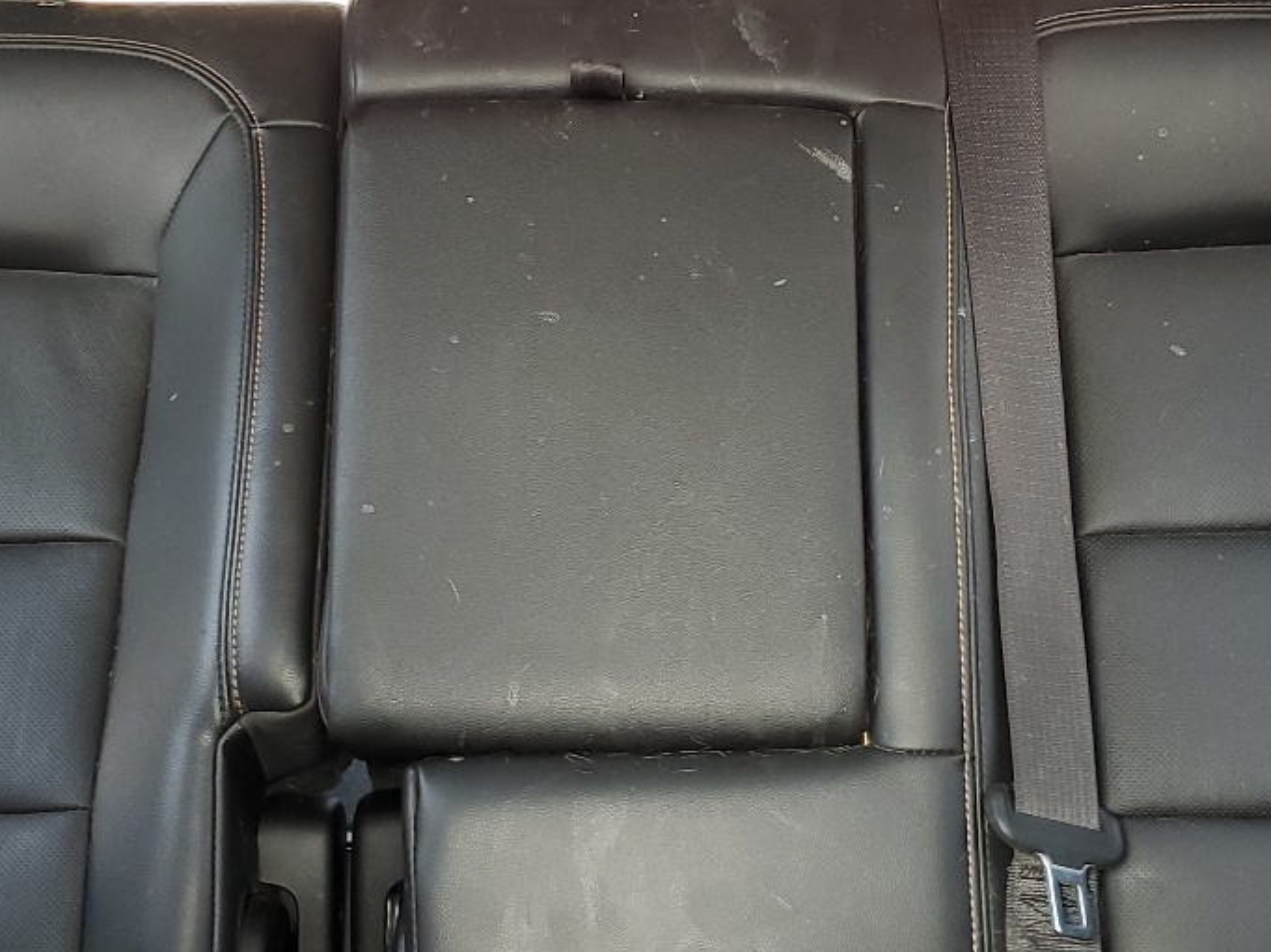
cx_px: 703
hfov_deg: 31.7
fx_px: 2239
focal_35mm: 61
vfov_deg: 23.9
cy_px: 639
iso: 62
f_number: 1.5
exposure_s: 1/60.2
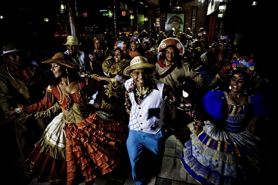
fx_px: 154
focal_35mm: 20
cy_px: 92
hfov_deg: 84.0
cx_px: 139
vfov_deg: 62.0
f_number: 2.8
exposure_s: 1/125
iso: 800
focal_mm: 20
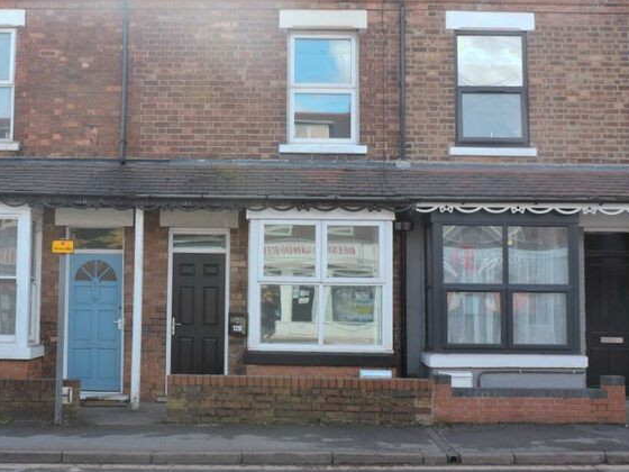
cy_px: 221
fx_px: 909
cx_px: 246
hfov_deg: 38.0
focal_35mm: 50
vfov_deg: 29.1
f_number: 3.3
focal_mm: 7.1
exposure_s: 1/200
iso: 100
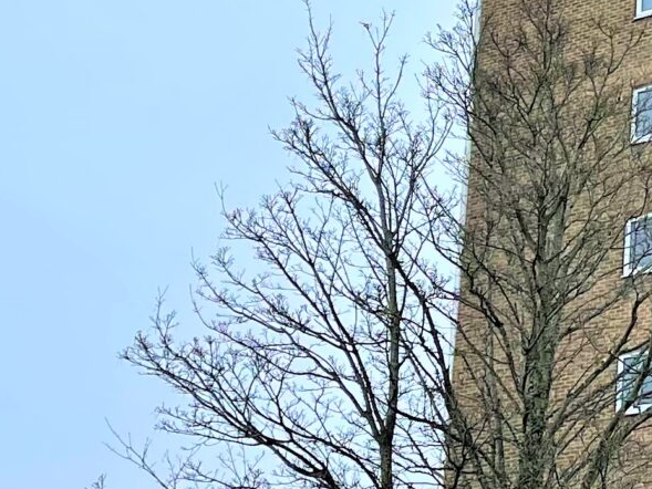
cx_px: 945
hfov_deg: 16.1
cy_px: 43
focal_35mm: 113
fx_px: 2129
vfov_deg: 13.0
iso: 32
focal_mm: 5.1
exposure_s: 1/713
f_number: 1.6
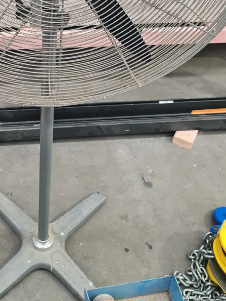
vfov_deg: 41.9
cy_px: 61
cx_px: 42
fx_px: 374
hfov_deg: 32.6
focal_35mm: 43
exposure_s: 1/50
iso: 200
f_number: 1.8
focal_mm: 7
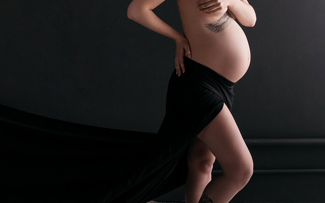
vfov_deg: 17.7
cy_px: 40
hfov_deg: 27.9
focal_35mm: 73
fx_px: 647
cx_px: 96
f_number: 5
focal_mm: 35
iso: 500
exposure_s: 1/200
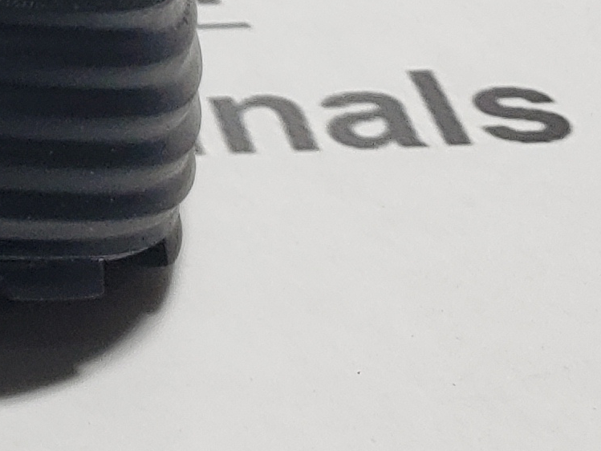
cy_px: -514
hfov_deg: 12.1
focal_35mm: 140
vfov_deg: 9.7
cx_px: -704
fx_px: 2431
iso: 50
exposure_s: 1/350
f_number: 1.5
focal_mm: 4.3
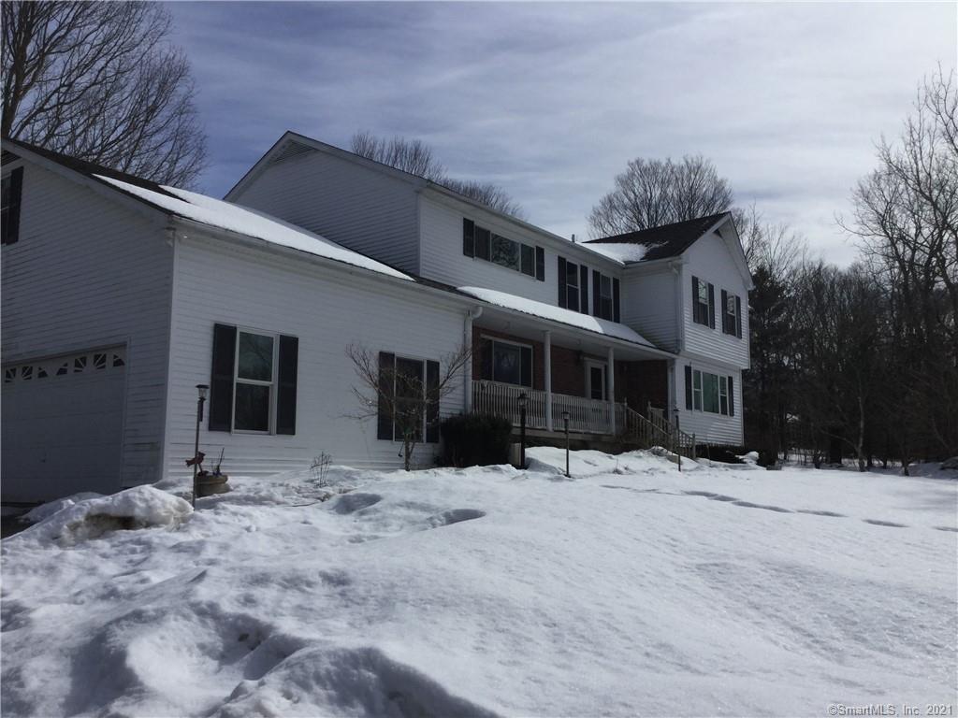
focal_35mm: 31
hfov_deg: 58.4
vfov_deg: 45.4
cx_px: 479
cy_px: 359
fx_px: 858
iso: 25
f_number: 2.4
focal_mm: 3.3
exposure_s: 1/3704
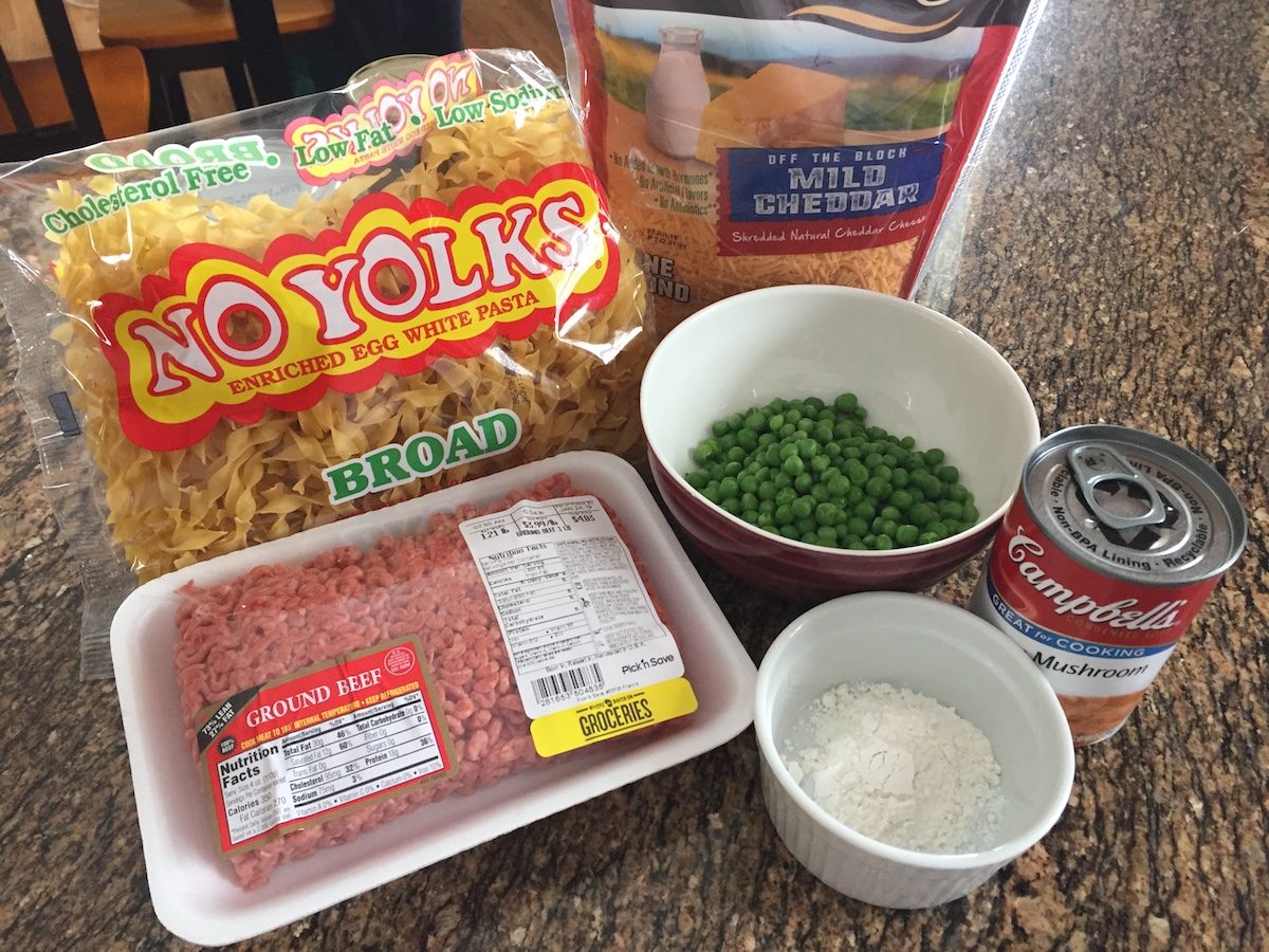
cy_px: 476
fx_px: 1063
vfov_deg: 48.2
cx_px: 634
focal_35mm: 29
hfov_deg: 61.7
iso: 125
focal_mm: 4.15
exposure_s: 1/30
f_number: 2.2
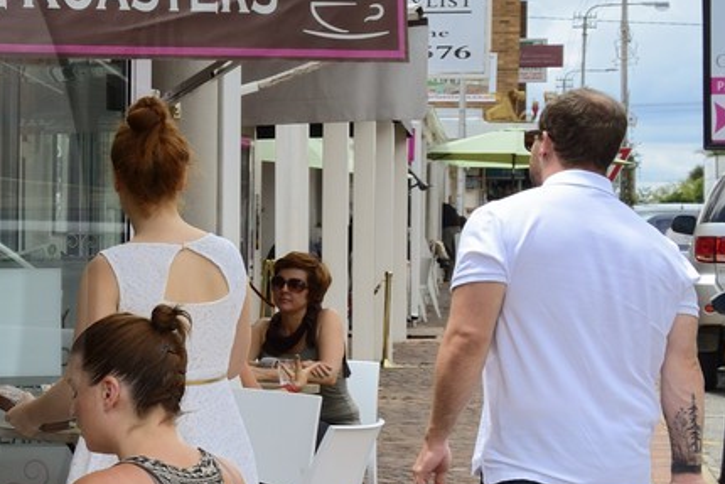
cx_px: -609
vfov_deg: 11.5
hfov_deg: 14.8
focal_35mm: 119
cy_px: 272
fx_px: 2397
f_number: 11
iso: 400
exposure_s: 1/250
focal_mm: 32
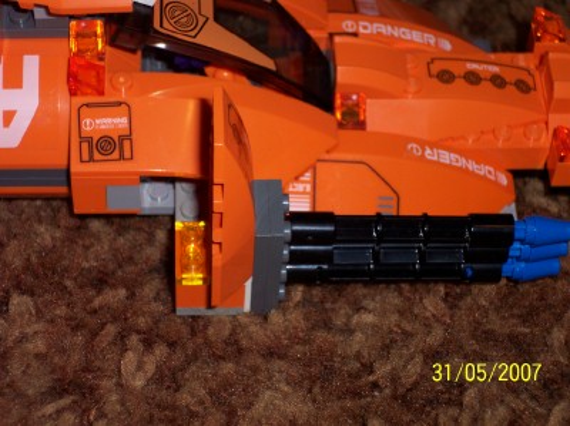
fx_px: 1661
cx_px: 285
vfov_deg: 14.6
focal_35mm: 101
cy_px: 213
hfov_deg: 19.5
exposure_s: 1/60
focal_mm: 21.3
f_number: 4.8
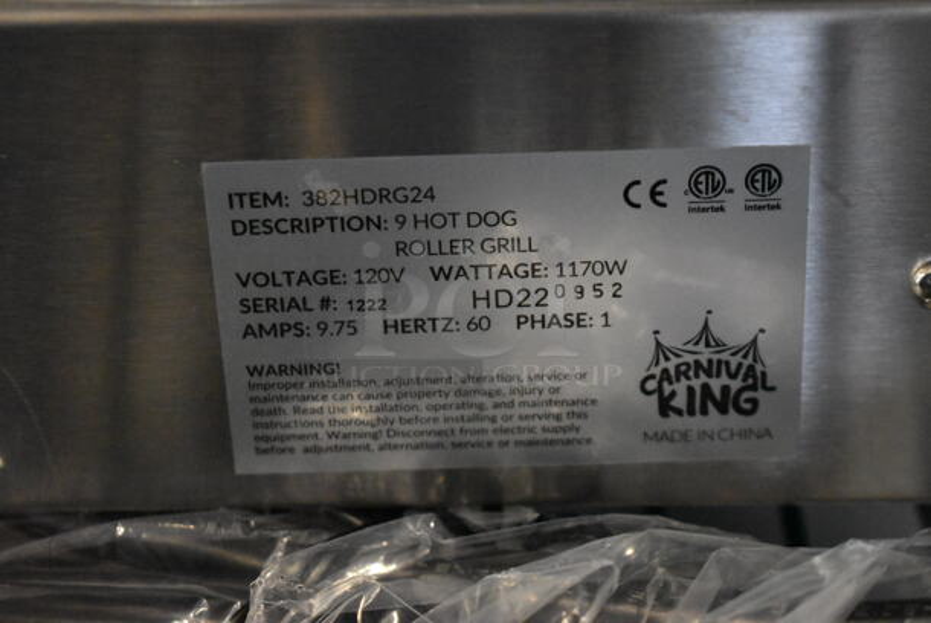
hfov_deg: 24.6
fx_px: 2136
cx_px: 466
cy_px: 312
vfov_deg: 16.6
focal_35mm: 82
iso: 10000
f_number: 5.6
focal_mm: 55
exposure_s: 1/100
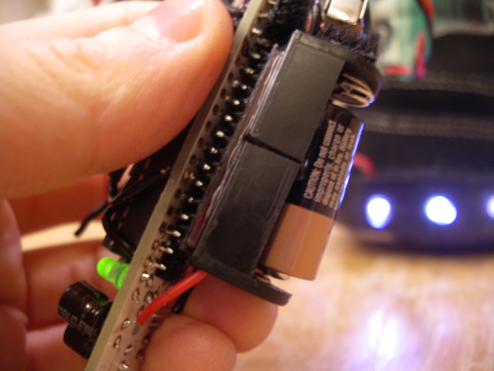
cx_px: 247
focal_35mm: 37
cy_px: 186
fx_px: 528
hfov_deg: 50.1
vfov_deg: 38.7
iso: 200
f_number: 2.8
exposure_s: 1/3.33
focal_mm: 7.8
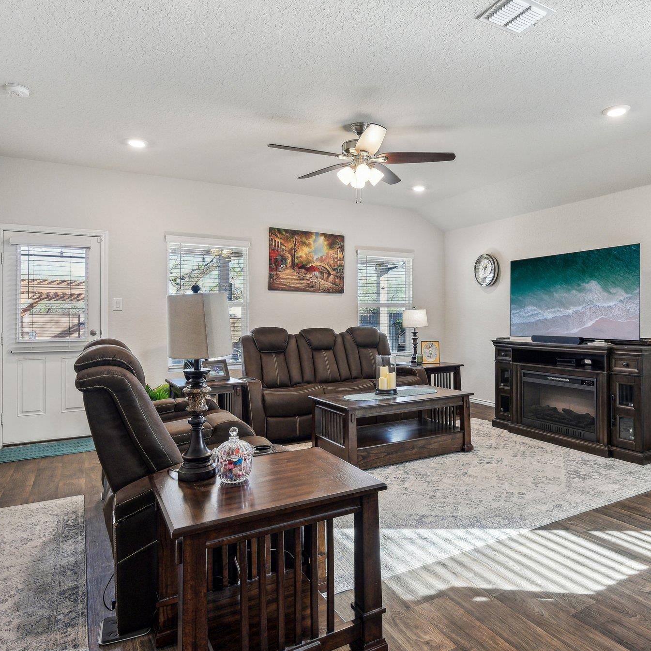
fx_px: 468
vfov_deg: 69.6
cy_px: 327
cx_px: 383
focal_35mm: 22
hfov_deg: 69.1
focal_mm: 17
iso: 1400
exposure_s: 1/20
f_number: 8
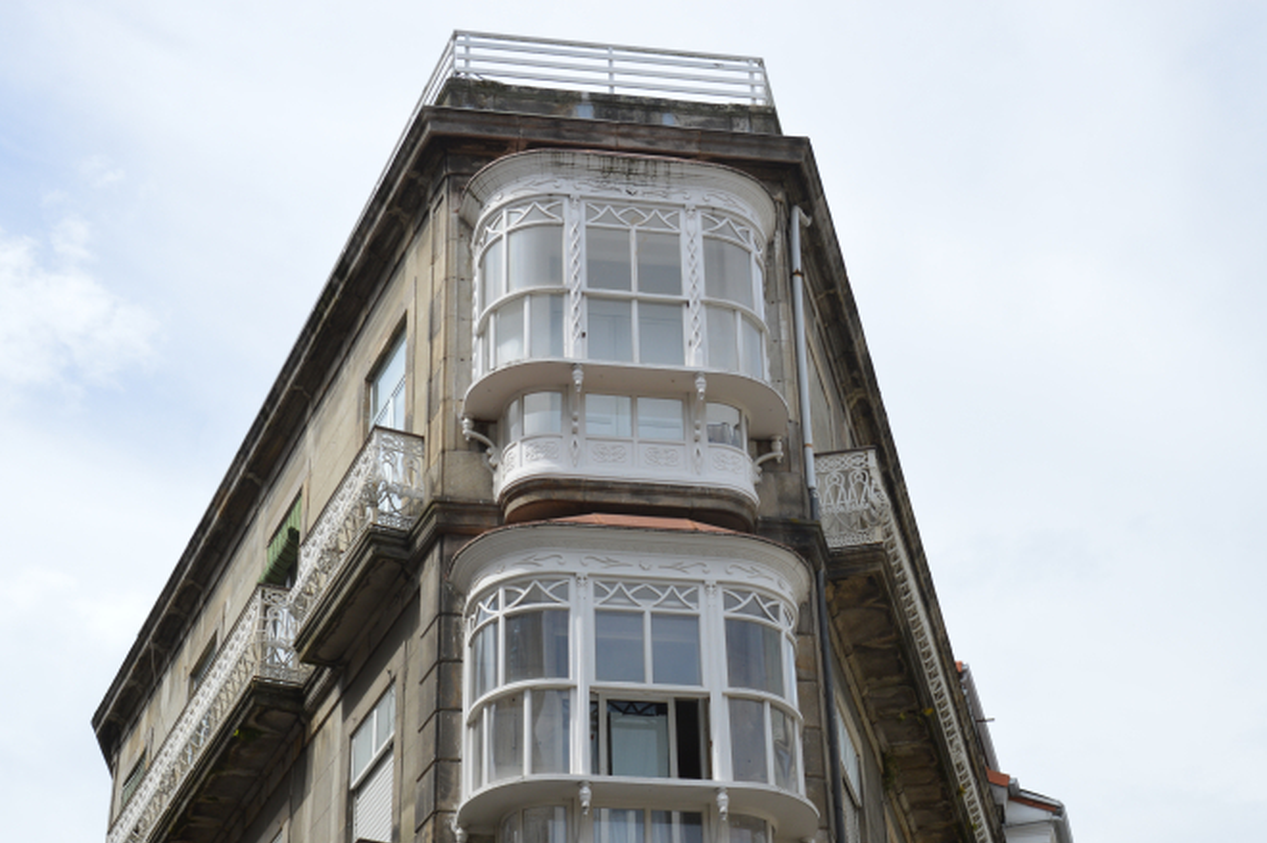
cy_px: 503
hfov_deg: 31.6
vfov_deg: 21.3
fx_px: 2237
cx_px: 628
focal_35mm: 64
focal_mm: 35
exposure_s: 1/250
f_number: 8
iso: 100
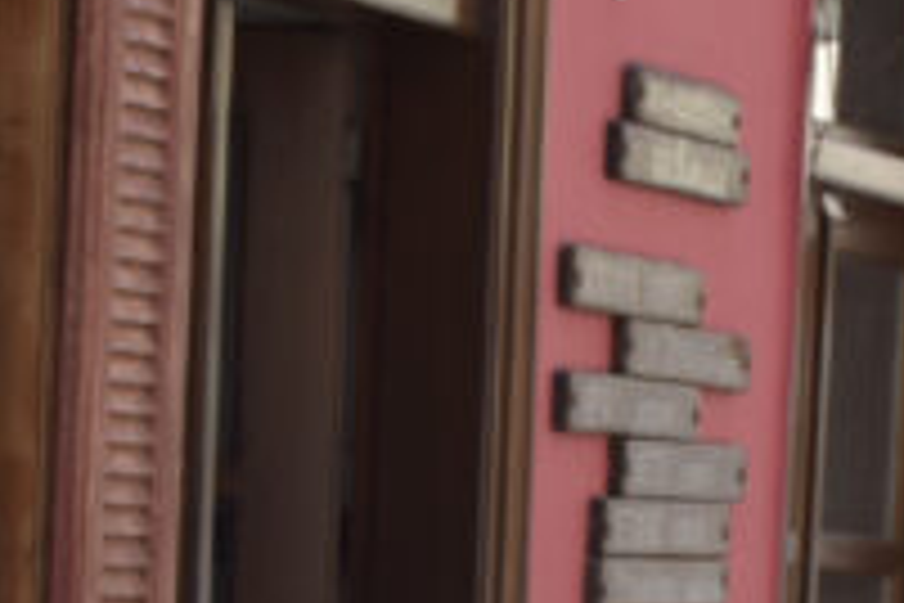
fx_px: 7282
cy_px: 1141
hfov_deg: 7.1
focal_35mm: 290
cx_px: 463
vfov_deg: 4.7
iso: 200
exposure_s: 1/320
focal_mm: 38
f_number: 9
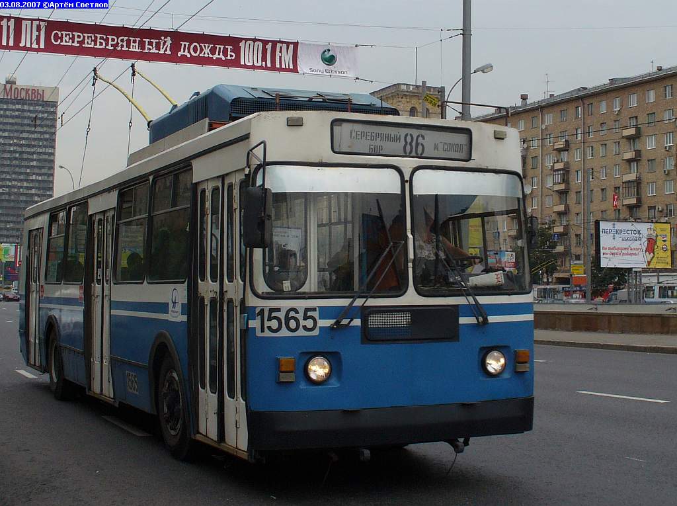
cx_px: 338
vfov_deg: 38.6
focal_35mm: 37
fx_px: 723
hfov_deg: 50.2
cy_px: 253
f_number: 5.6
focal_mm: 6.1
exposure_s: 1/250
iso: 80
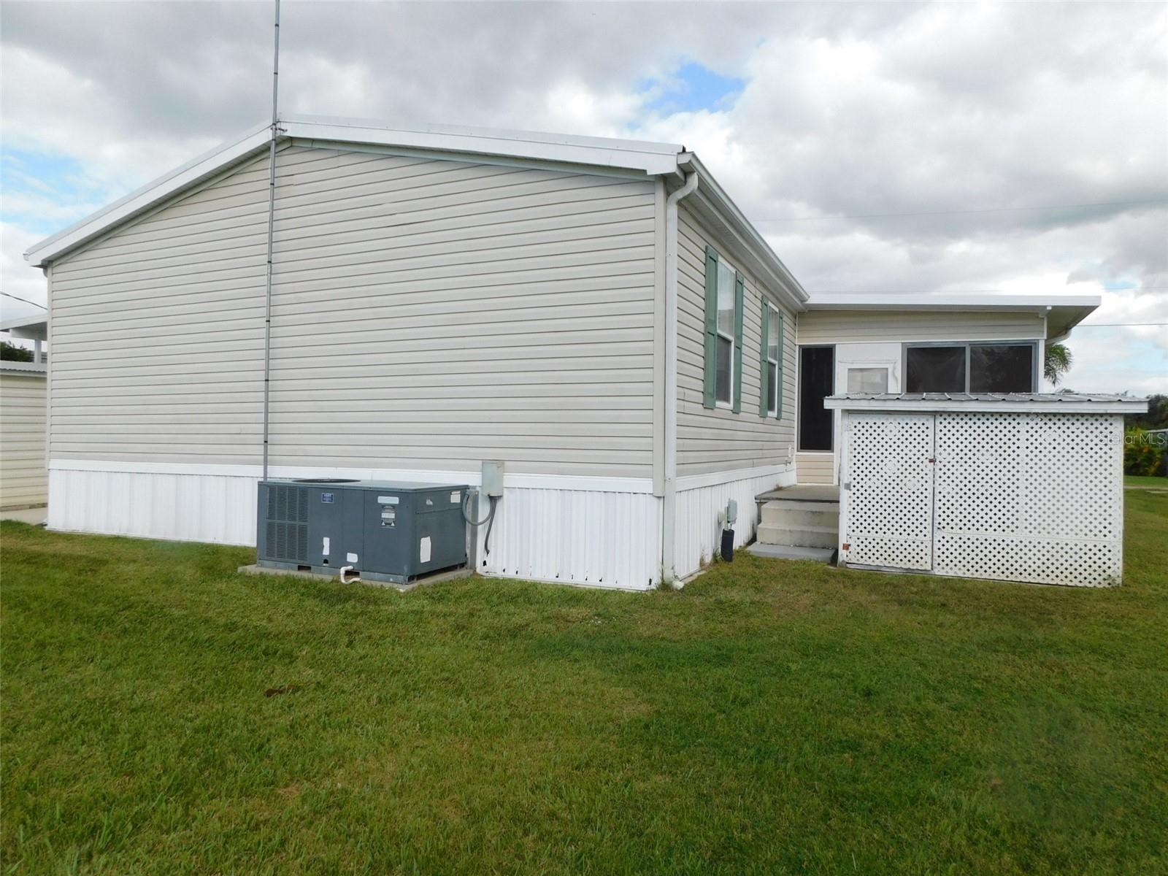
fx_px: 776
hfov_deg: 73.9
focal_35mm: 23
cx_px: 584
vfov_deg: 58.9
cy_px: 438
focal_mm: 4
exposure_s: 1/1000
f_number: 3
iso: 125
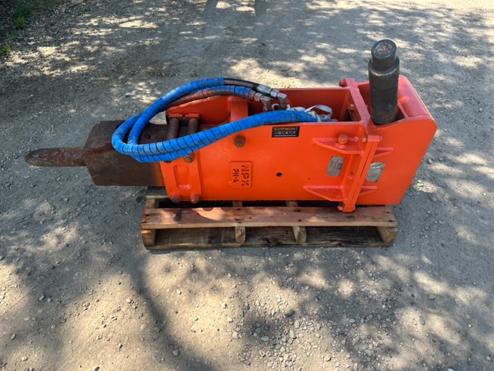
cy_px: 186
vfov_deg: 56.8
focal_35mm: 24
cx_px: 247
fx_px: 343
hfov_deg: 71.6
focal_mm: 6.86
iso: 80
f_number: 1.78
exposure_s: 1/903
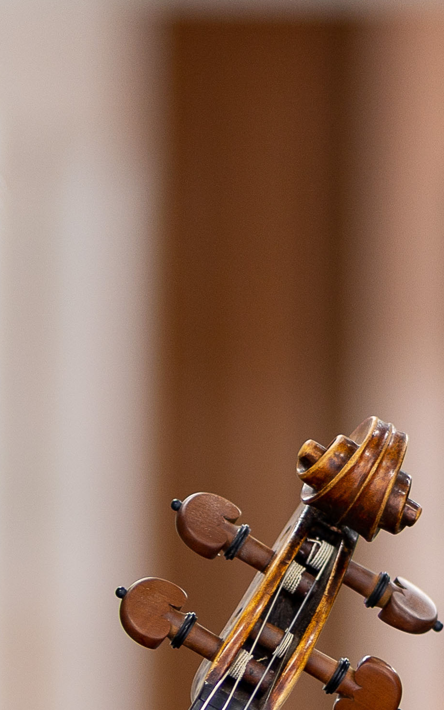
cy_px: 786
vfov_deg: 5.9
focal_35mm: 352
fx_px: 6816
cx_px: 36
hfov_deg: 3.7
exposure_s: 1/100
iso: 200
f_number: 1.8
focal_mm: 85
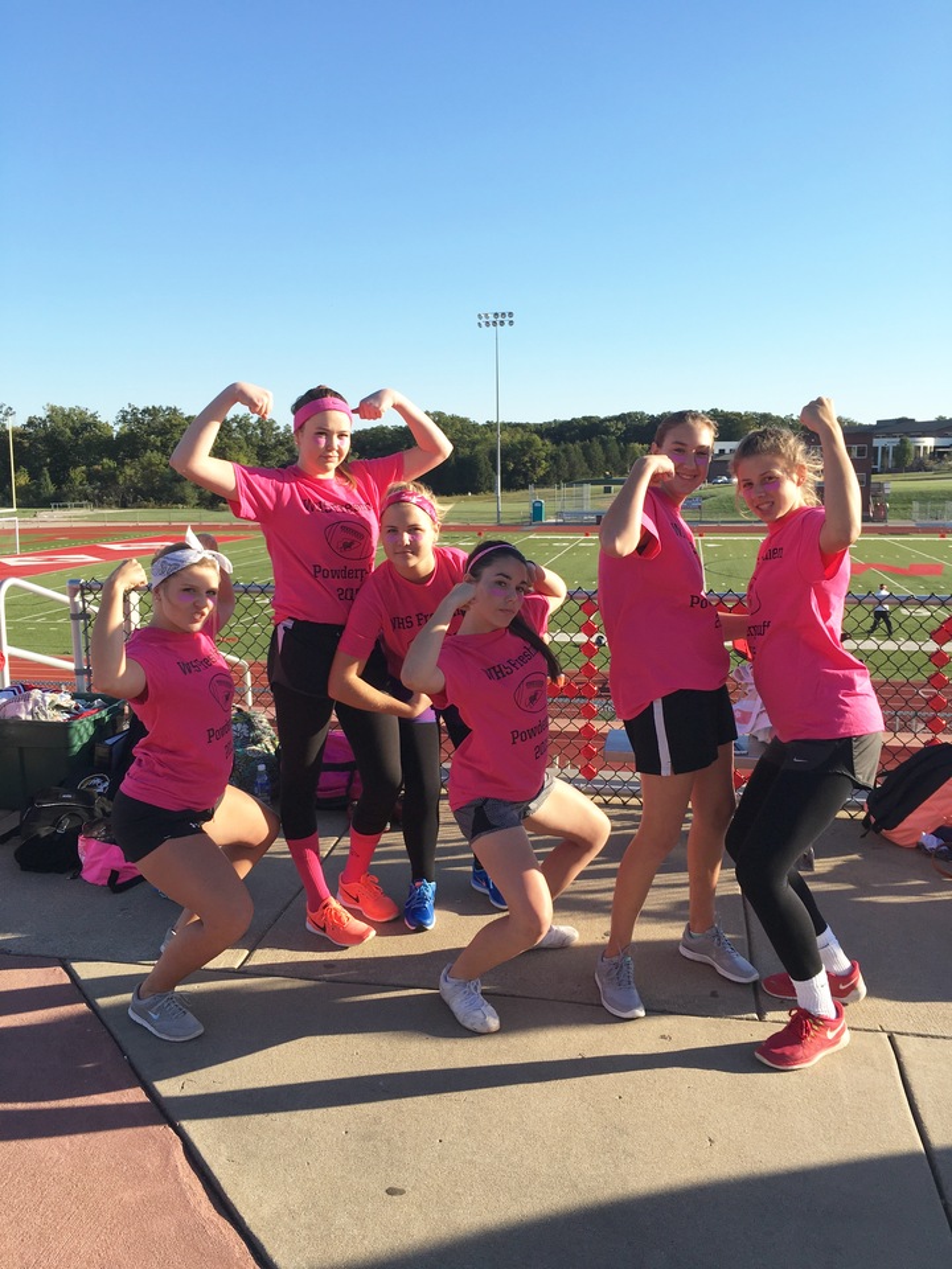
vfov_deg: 61.7
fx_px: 1063
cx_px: 476
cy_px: 634
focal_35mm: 29
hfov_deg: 48.2
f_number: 2.2
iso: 25
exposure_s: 1/785
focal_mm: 4.15
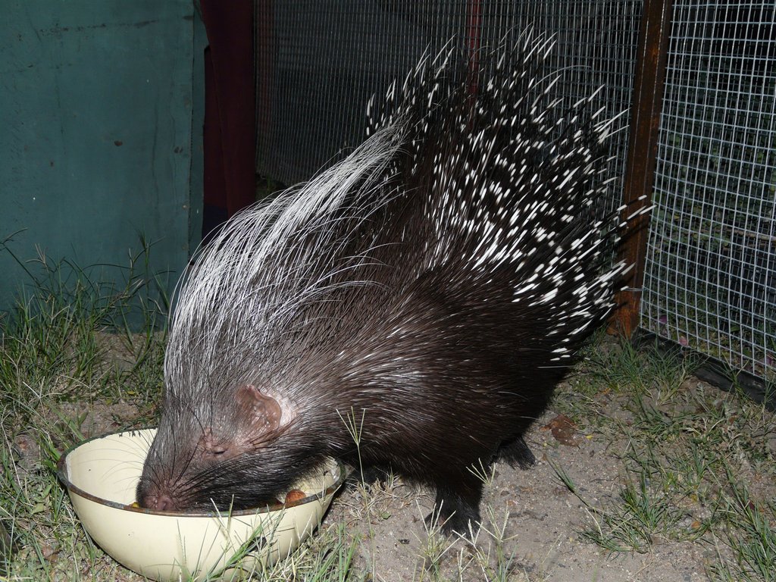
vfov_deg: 30.3
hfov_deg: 39.7
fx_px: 1076
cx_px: 388
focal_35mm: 48
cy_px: 291
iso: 100
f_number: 3.2
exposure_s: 1/40
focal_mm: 7.9
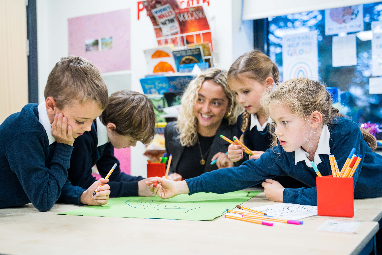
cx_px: 191
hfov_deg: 45.4
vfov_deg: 31.2
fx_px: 456
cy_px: 128
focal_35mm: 43
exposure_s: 1/160
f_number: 2.8
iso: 1600
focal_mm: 43
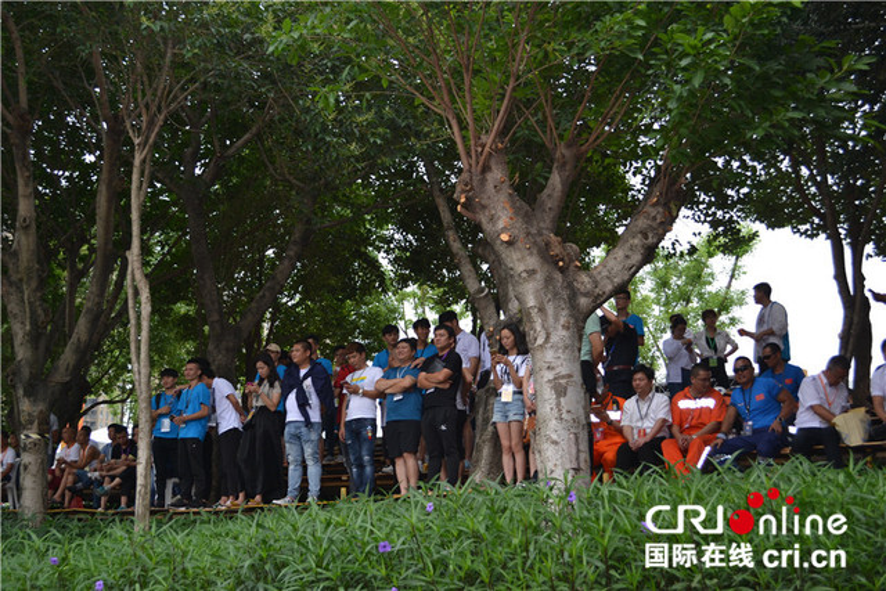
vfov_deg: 28.1
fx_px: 1182
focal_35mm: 48
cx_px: 443
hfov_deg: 41.1
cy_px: 296
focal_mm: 32
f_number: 4.8
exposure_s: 1/160
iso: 100
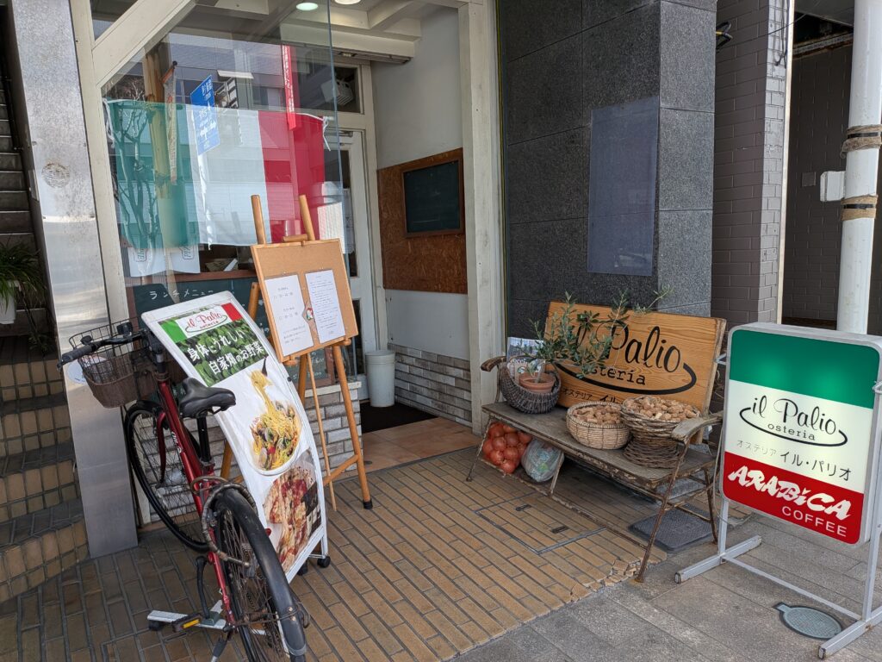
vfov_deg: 56.8
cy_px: 331
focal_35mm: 24
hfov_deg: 71.6
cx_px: 441
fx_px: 612
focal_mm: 4.53
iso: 28
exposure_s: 1/230
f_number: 1.7
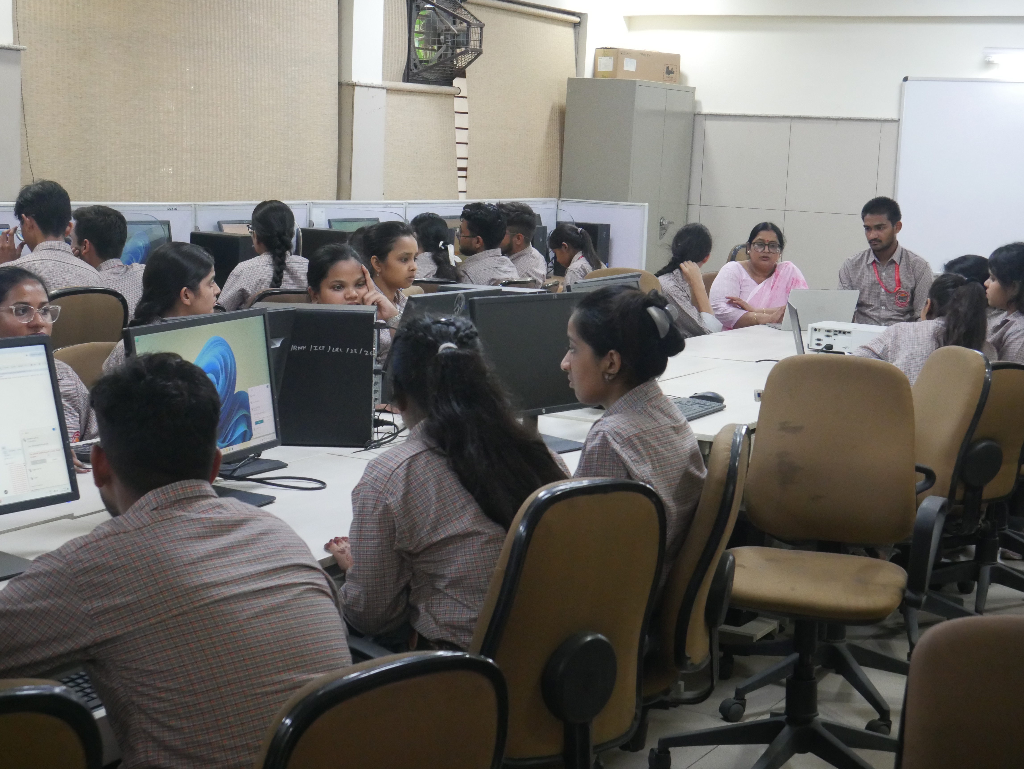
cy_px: 384
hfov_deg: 32.2
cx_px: 512
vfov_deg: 24.4
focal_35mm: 60
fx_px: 1776
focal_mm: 30
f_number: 6.3
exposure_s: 1/60
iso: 3200
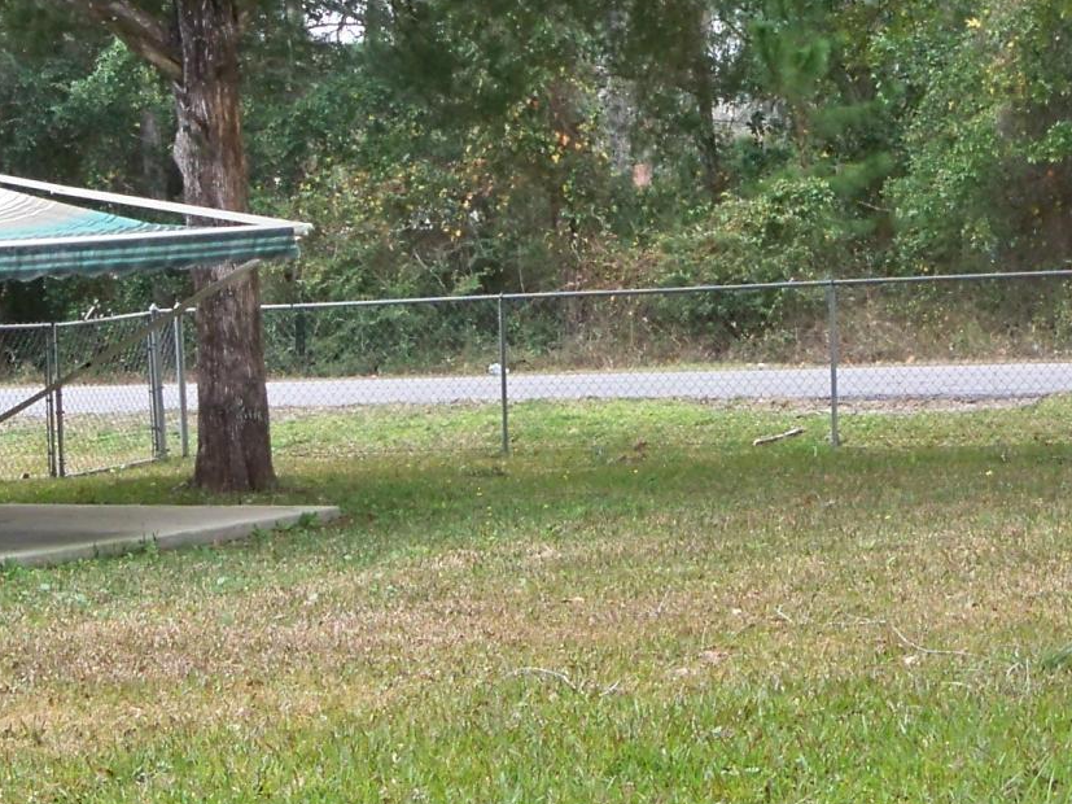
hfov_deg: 15.5
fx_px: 3932
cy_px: 453
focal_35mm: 127
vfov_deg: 11.7
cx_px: 716
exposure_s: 1/125
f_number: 3.5
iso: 80
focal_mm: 6.2
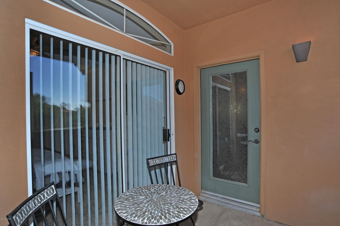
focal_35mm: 18
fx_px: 170
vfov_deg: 67.3
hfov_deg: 90.0
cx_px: 170
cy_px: 113
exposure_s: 1/320
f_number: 10
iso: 320
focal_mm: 18
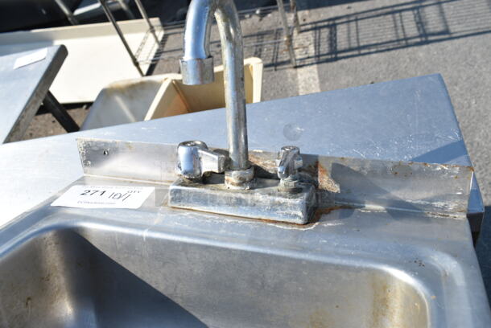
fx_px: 451
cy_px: 164
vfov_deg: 40.1
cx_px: 246
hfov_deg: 57.2
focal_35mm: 33
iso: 100
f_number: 7.1
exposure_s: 1/200
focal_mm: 22
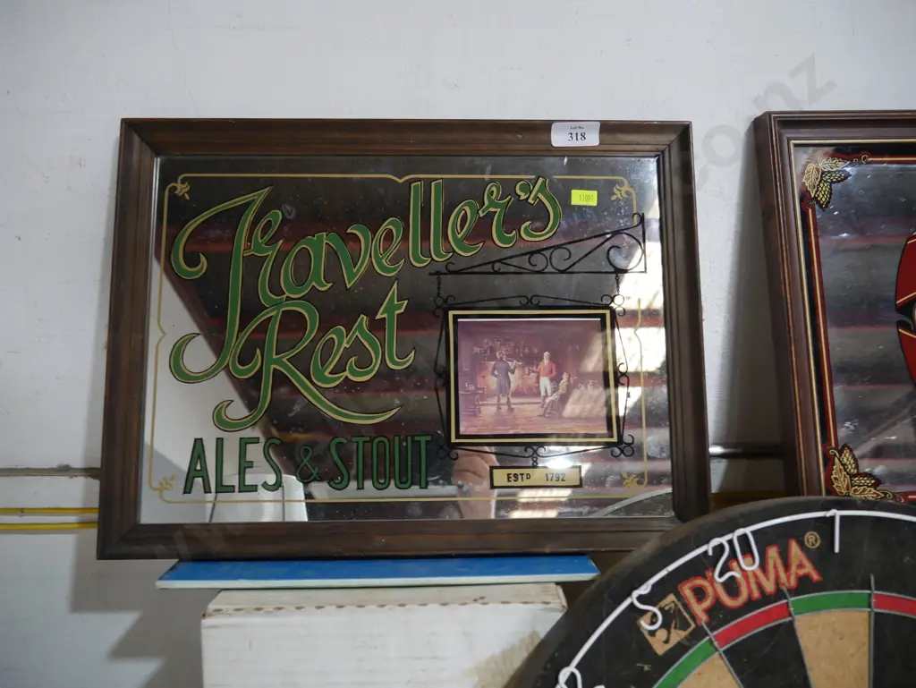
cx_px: 458
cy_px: 344
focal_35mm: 28
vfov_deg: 49.8
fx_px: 741
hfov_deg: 63.4
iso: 640
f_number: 3.5
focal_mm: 14
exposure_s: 1/60
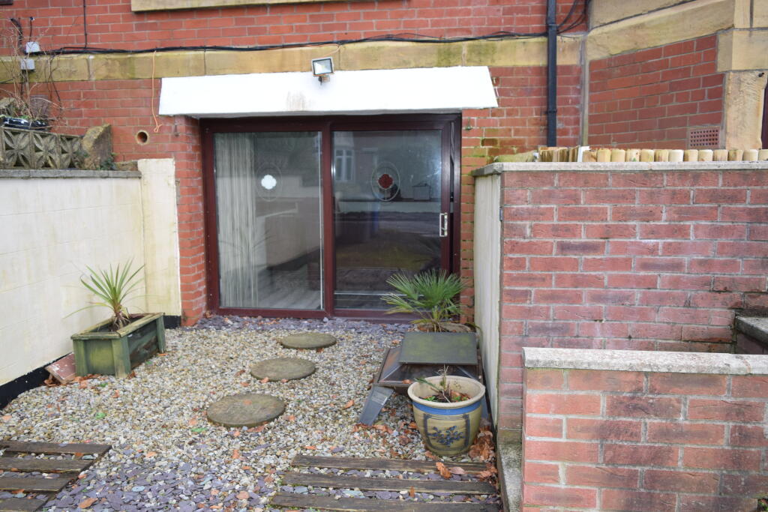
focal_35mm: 27
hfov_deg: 67.4
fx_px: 576
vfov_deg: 47.9
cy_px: 256
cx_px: 384
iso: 560
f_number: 5.6
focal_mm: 18
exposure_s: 1/125
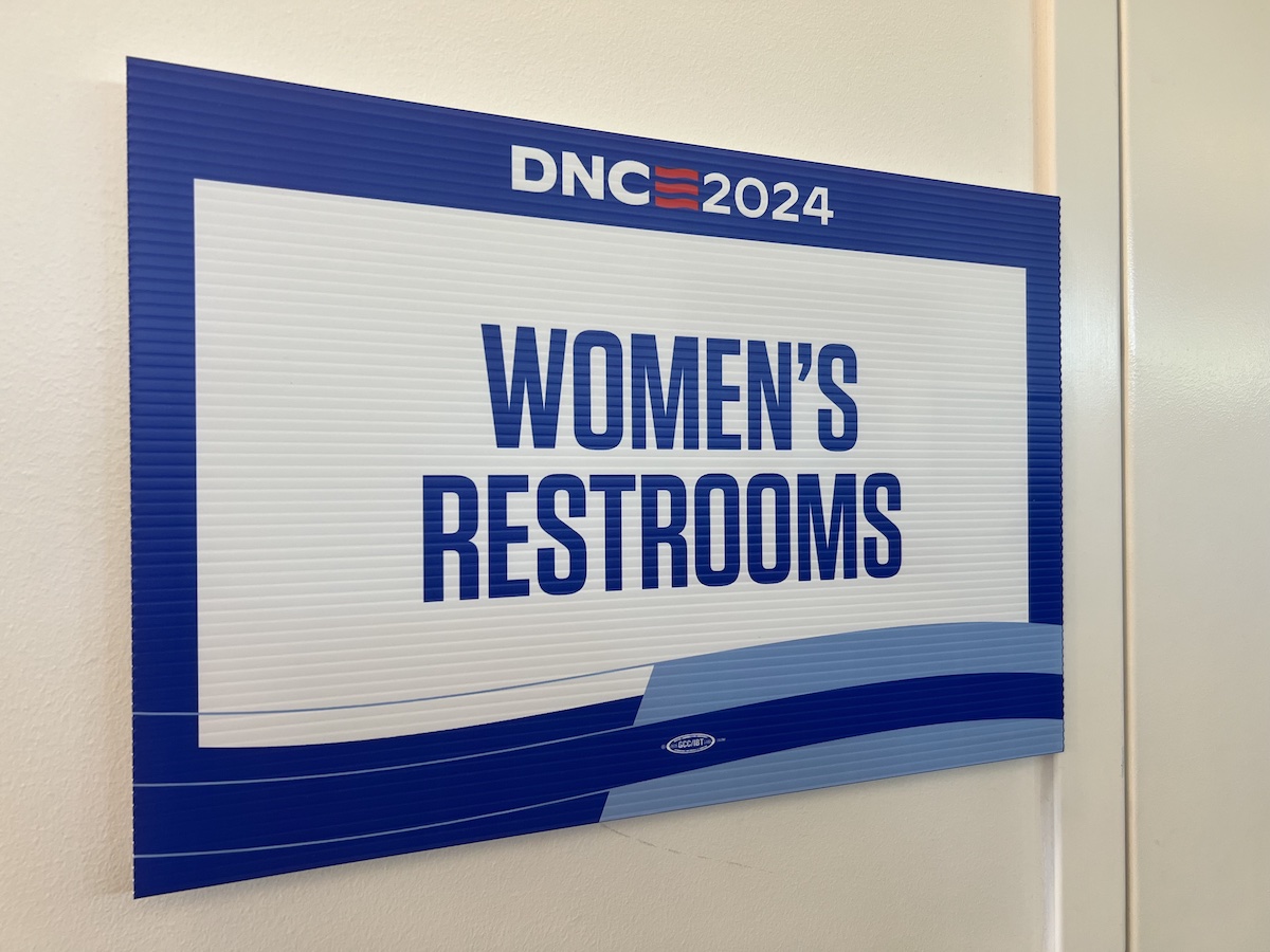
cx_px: 635
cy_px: 476
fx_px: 954
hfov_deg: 67.3
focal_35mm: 26
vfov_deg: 53.1
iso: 80
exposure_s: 1/120
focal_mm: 5.7
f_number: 1.5
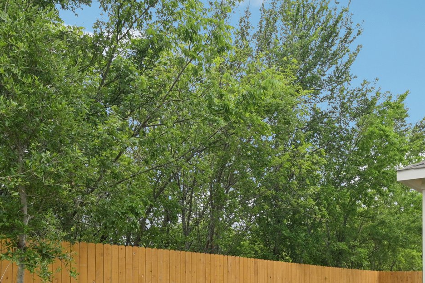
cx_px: 288
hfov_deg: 53.2
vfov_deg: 35.1
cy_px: 266
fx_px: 413
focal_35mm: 35
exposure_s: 1/500
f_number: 8
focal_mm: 16
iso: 400
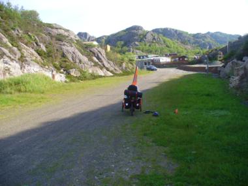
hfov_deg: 50.1
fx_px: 265
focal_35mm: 37
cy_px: 93
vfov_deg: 38.7
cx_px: 124
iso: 64
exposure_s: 1/320
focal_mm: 6.1
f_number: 2.8
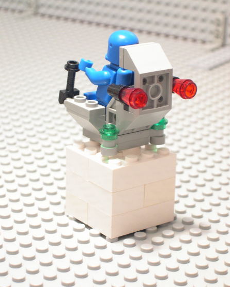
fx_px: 1021
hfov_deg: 12.9
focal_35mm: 120
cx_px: 116
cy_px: 140
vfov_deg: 16.0
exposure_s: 1/6.8
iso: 400
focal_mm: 24
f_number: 4.9
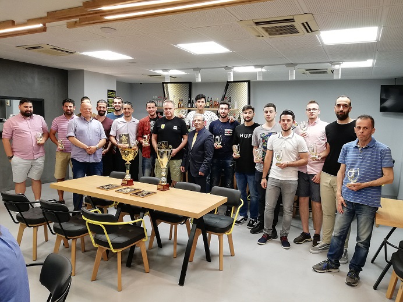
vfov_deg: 51.4
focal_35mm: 27
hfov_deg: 65.3
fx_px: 314
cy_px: 151
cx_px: 202
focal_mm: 3.81
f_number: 2.2
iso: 200
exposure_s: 1/33.3
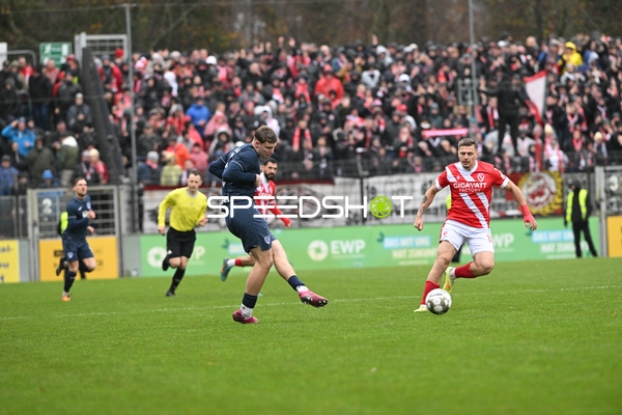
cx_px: 311
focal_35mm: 300
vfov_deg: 4.6
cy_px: 208
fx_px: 5183
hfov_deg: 6.9
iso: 2800
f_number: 4.5
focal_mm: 300
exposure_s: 1/2000
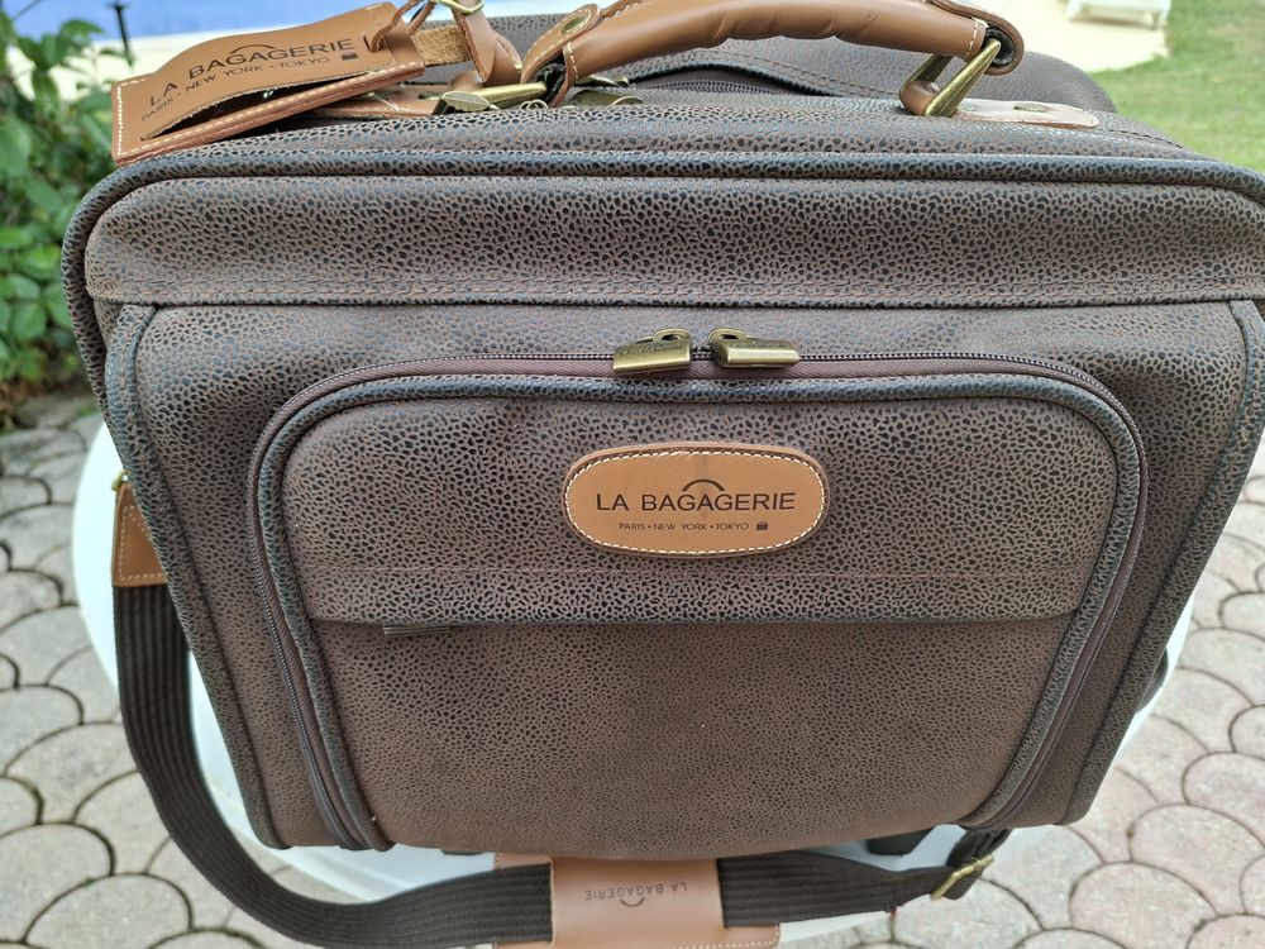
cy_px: 474
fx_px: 841
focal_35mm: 23
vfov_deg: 58.9
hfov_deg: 73.9
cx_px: 632
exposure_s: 1/228
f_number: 1.8
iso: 50
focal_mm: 5.54
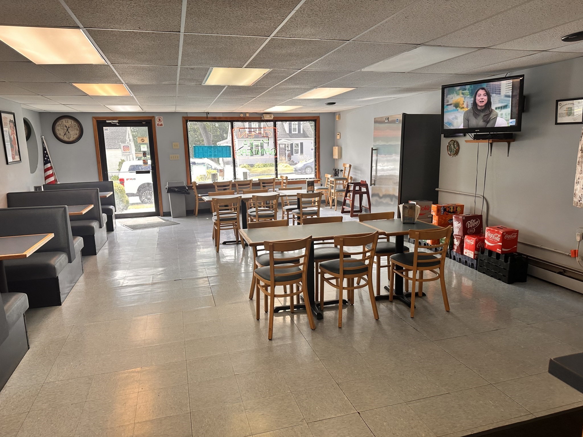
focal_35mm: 24
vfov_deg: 56.8
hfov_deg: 71.6
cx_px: 292
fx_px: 404
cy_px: 218
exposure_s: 1/120
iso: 80
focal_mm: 6.86
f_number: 1.78
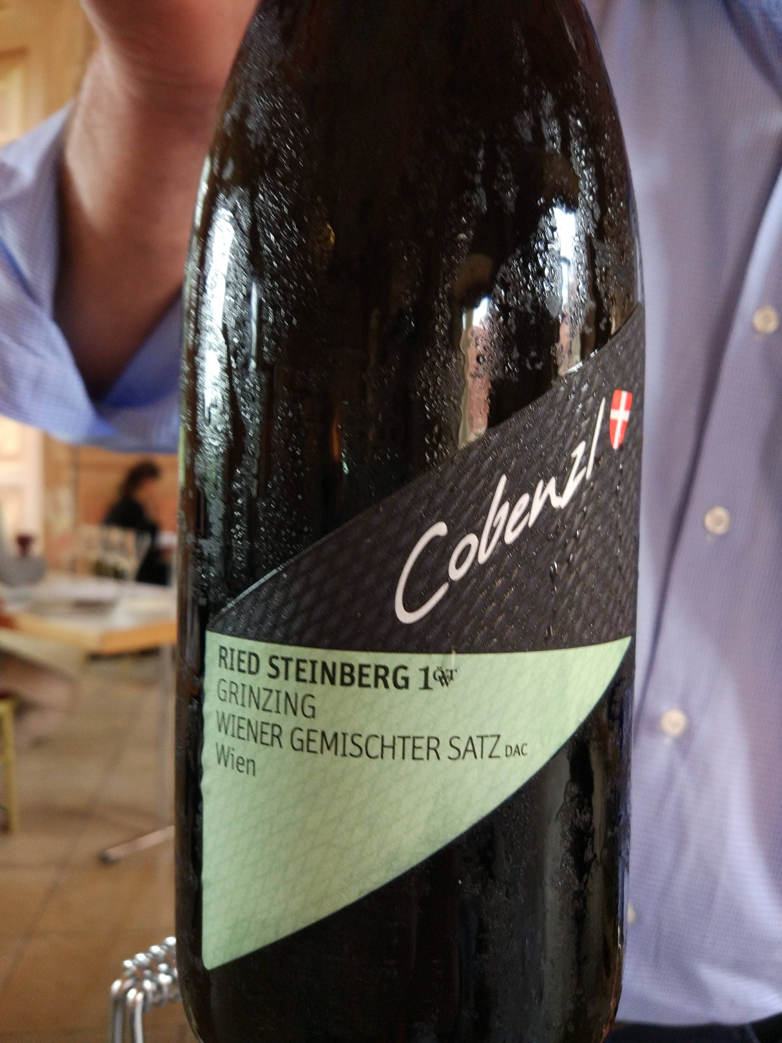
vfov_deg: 63.4
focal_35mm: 28
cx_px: 391
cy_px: 522
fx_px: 843
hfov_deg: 49.7
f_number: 2
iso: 424
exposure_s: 1/25
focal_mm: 4.26
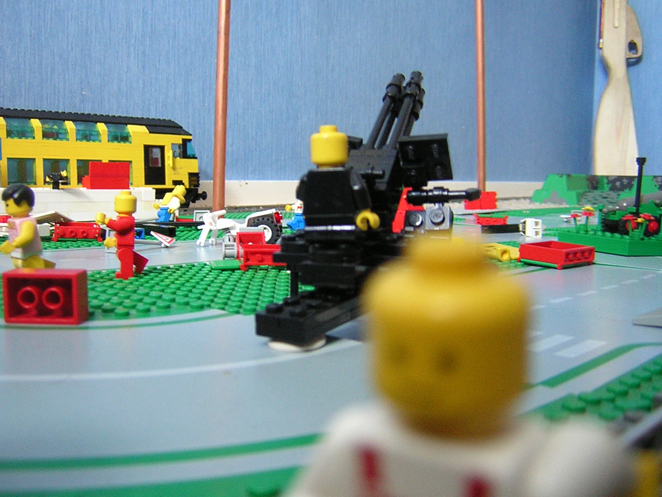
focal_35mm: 37
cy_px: 250
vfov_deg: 38.7
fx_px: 708
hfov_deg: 50.1
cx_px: 331
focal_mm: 4.7
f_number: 2.6
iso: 400
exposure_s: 1/3
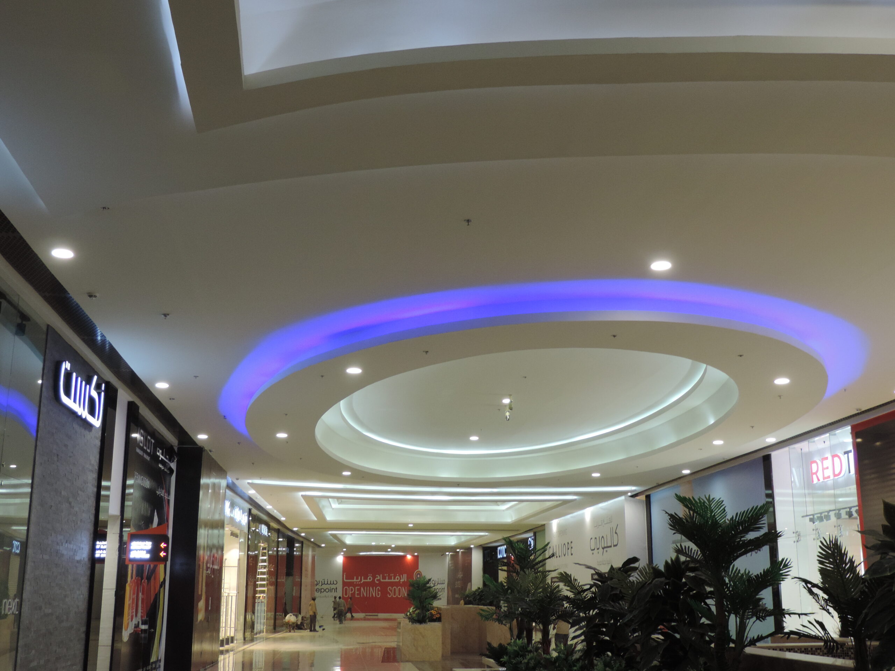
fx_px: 1034
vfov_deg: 36.0
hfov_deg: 46.8
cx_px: 448
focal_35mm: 40
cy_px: 336
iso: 280
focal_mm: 7.1
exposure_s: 1/50
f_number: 3.3
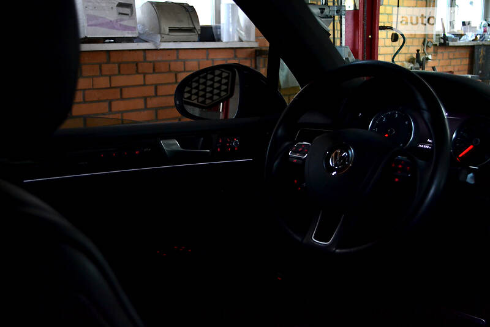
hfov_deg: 43.6
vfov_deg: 29.9
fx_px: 612
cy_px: 164
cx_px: 245
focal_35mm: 45
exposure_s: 1/100
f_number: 4.5
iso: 1600
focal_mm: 30
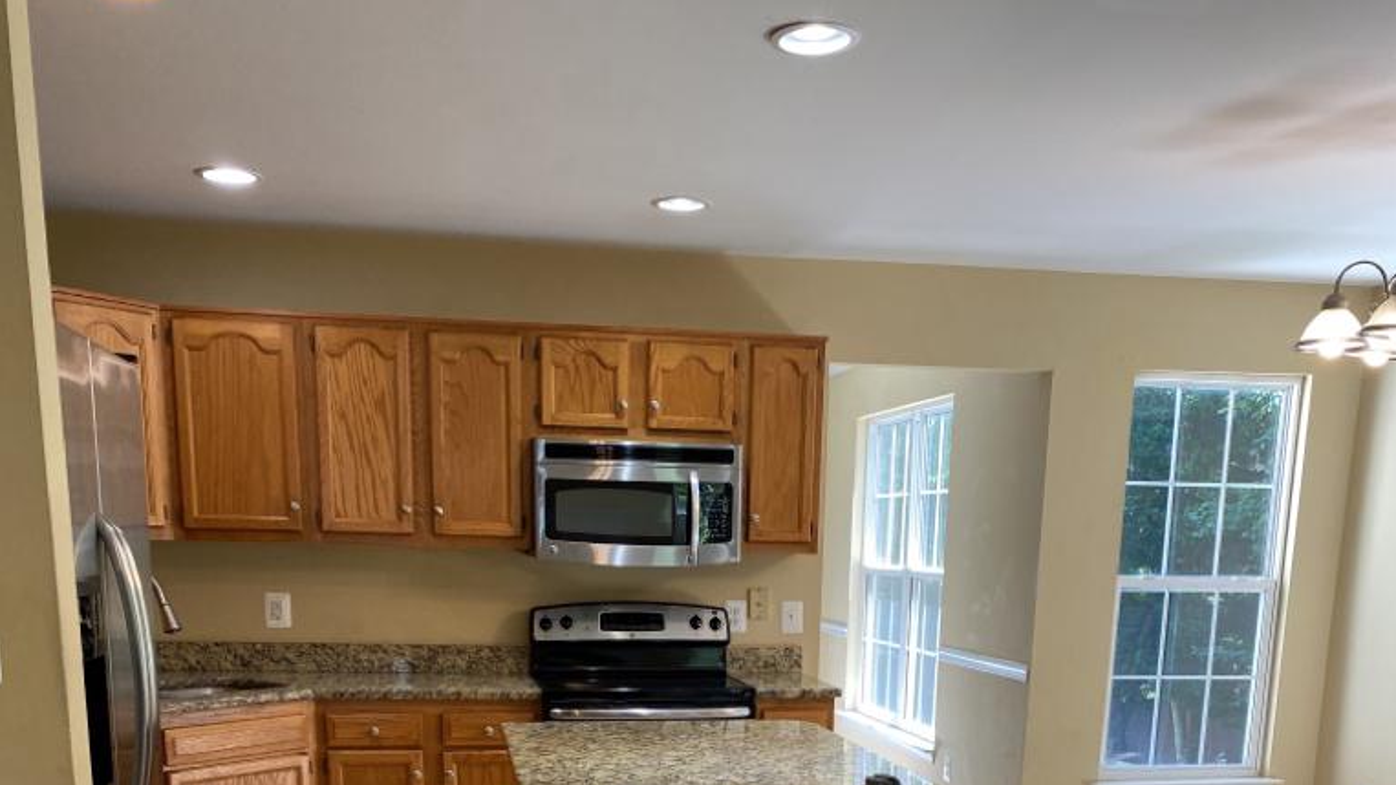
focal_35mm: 38
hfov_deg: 52.8
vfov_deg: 28.3
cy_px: 864
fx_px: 1406
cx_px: 701
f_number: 1.8
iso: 64
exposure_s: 1/120
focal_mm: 4.25
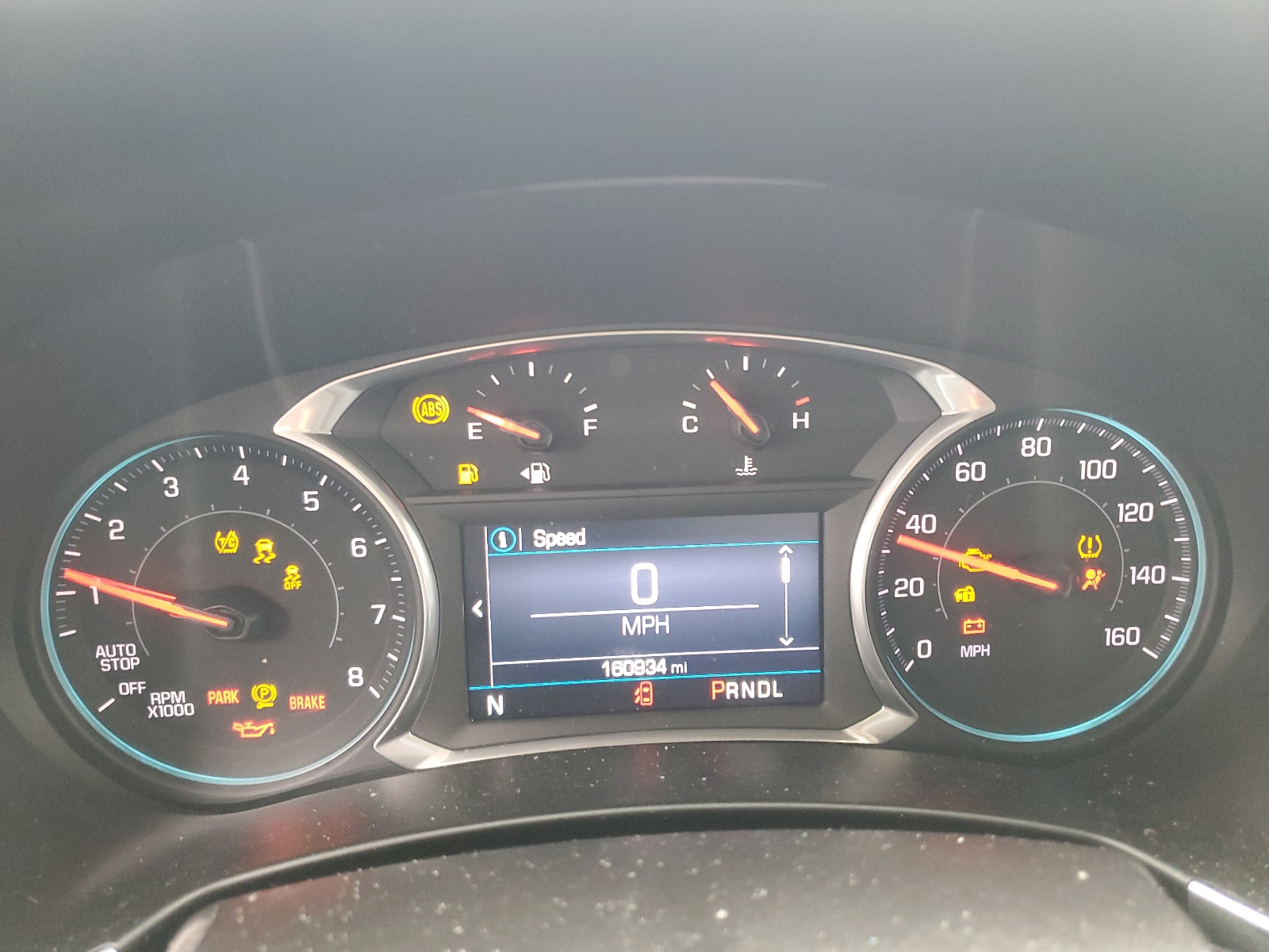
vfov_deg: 53.1
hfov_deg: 67.3
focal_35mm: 26
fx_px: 953
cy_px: 476
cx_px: 634
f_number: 1.5
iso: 247
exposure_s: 1/60.2
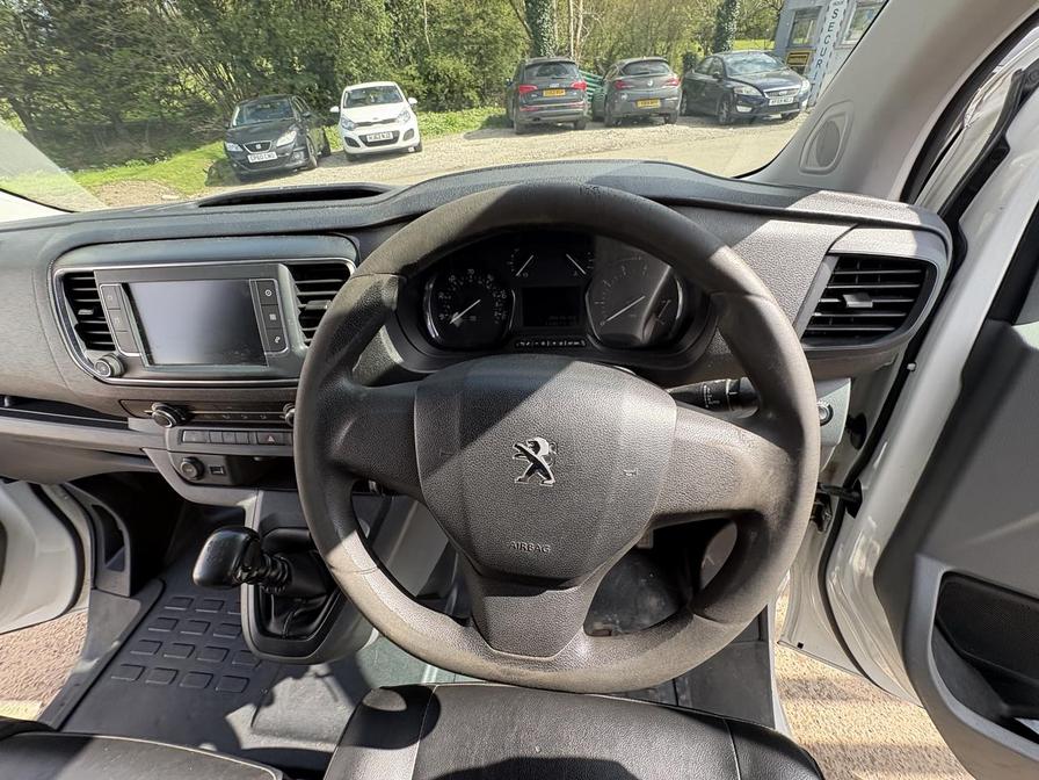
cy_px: 390
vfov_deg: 85.7
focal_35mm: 14
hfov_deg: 102.1
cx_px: 520
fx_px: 420
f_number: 2.2
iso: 64
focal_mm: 2.22
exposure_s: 1/140
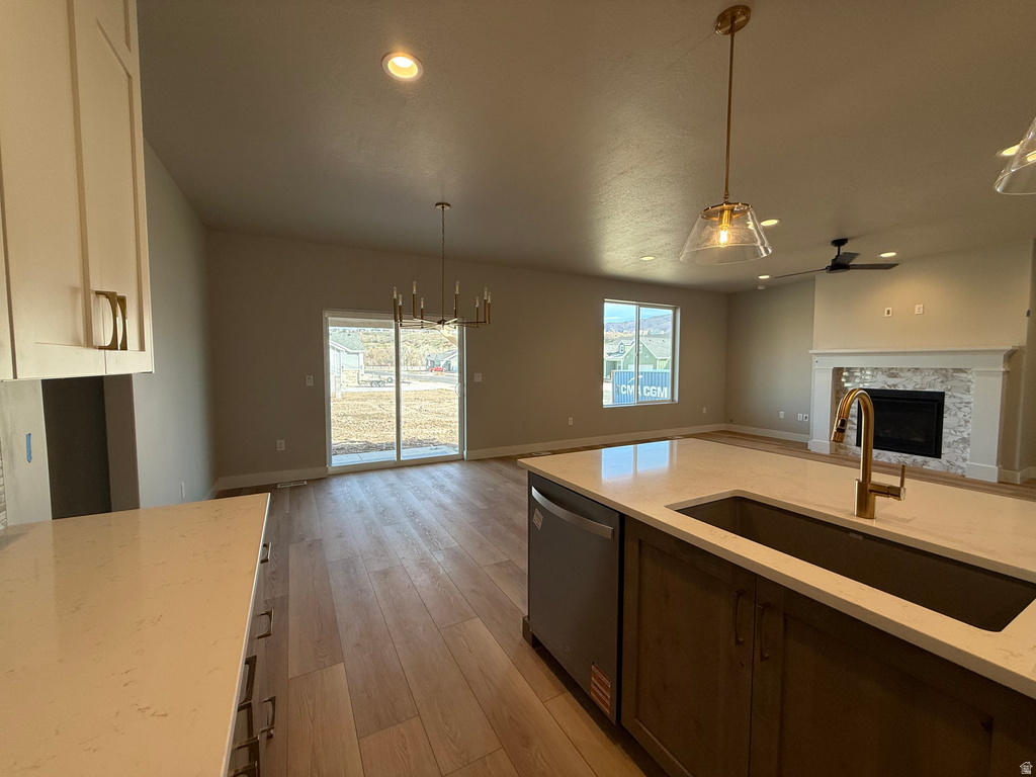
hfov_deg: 102.1
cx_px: 518
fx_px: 419
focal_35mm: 14
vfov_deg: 85.7
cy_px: 388
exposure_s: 1/142
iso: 64
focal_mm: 2.22
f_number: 2.2
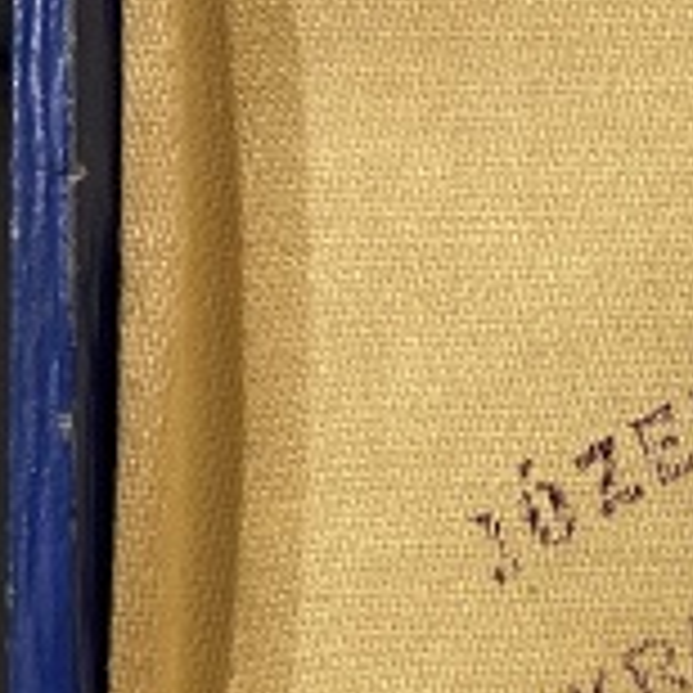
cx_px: 988
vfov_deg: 18.2
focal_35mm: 92
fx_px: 2084
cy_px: 767
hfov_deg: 17.3
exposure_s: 1/60
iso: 400
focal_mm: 4.25
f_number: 1.8
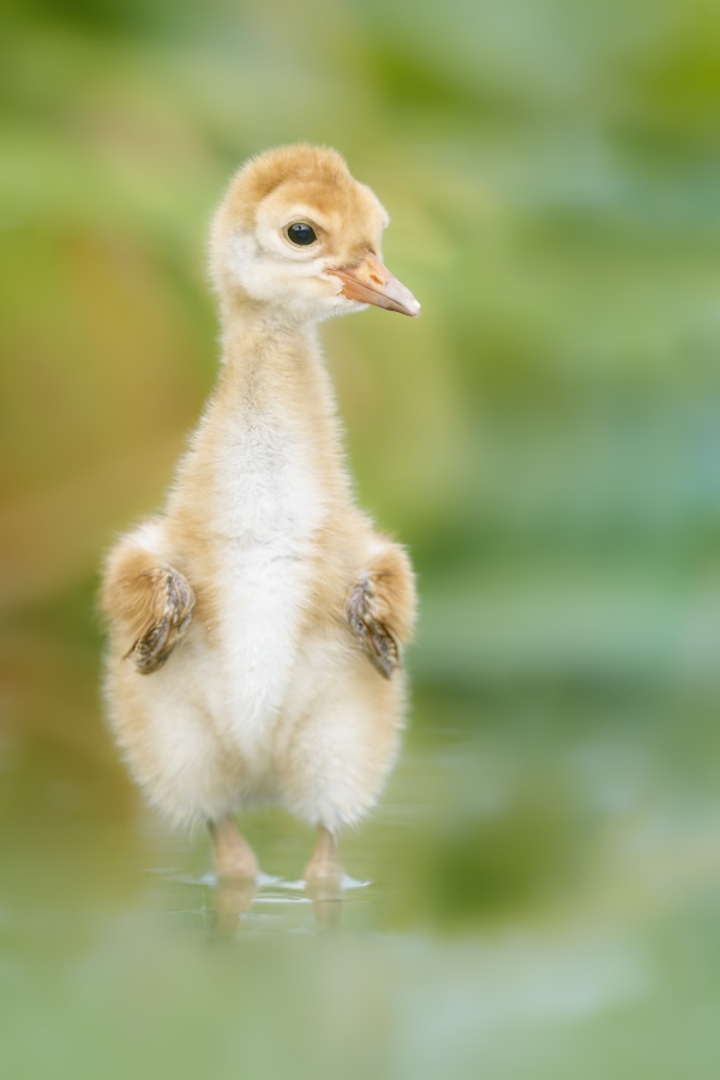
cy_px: 540
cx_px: 360
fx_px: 12599
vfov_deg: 4.9
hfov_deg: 3.3
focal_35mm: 420
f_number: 4
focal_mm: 420
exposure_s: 1/1000
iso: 1000
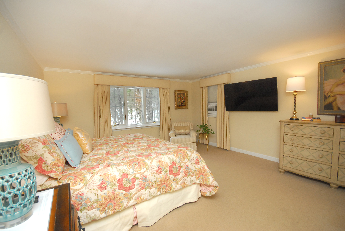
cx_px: 172
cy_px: 116
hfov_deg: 100.3
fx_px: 144
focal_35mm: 15
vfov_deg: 77.5
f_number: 5.6
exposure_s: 1/60
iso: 640
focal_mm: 10
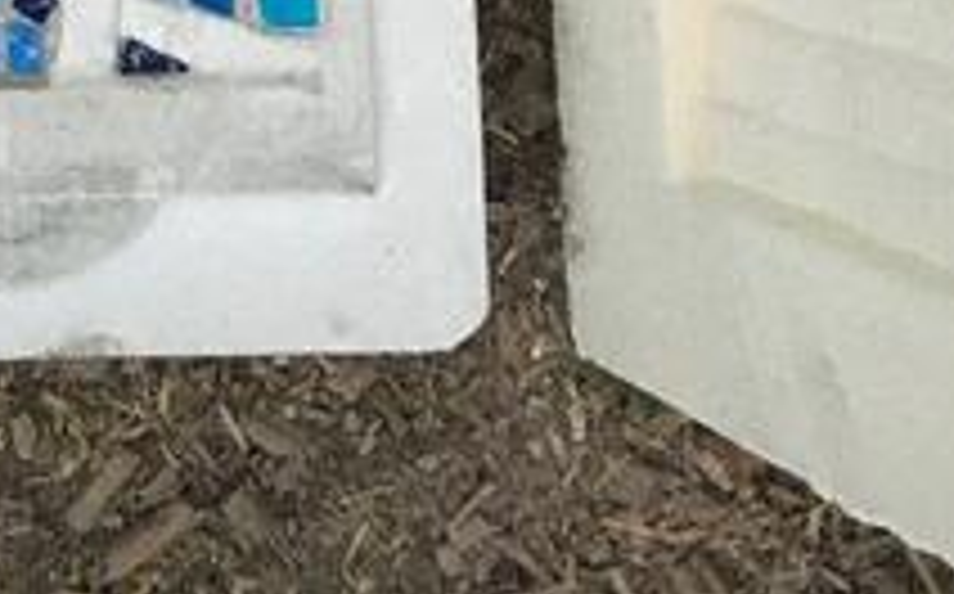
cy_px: -752
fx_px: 2260
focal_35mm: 87
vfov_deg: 12.4
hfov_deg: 23.2
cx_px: 90
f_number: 2.2
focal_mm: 4.15
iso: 320
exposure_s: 1/17
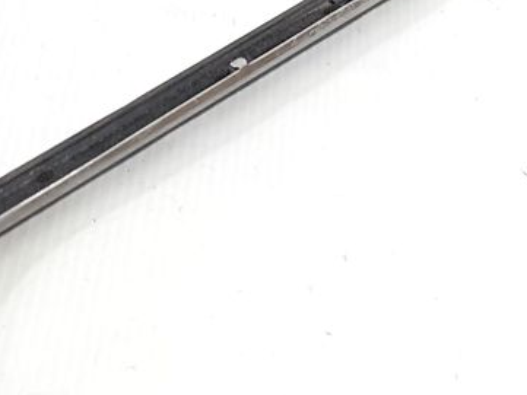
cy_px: 340
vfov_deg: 17.6
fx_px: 1264
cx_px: 426
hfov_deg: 23.2
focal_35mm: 83
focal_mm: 4.6
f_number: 2
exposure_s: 1/50
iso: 50
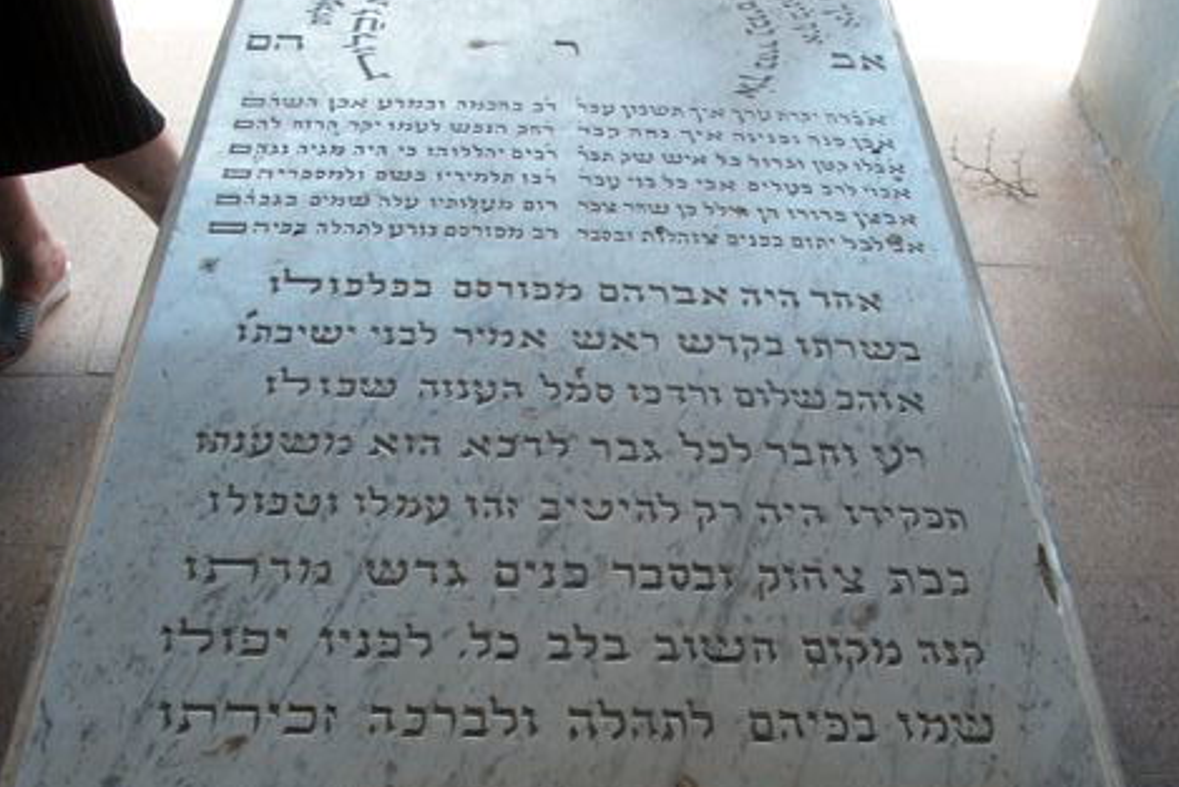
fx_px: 1441
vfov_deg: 29.5
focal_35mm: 44
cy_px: 684
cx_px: 598
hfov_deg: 44.5
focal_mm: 5.7
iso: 80
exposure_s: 1/116
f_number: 2.9
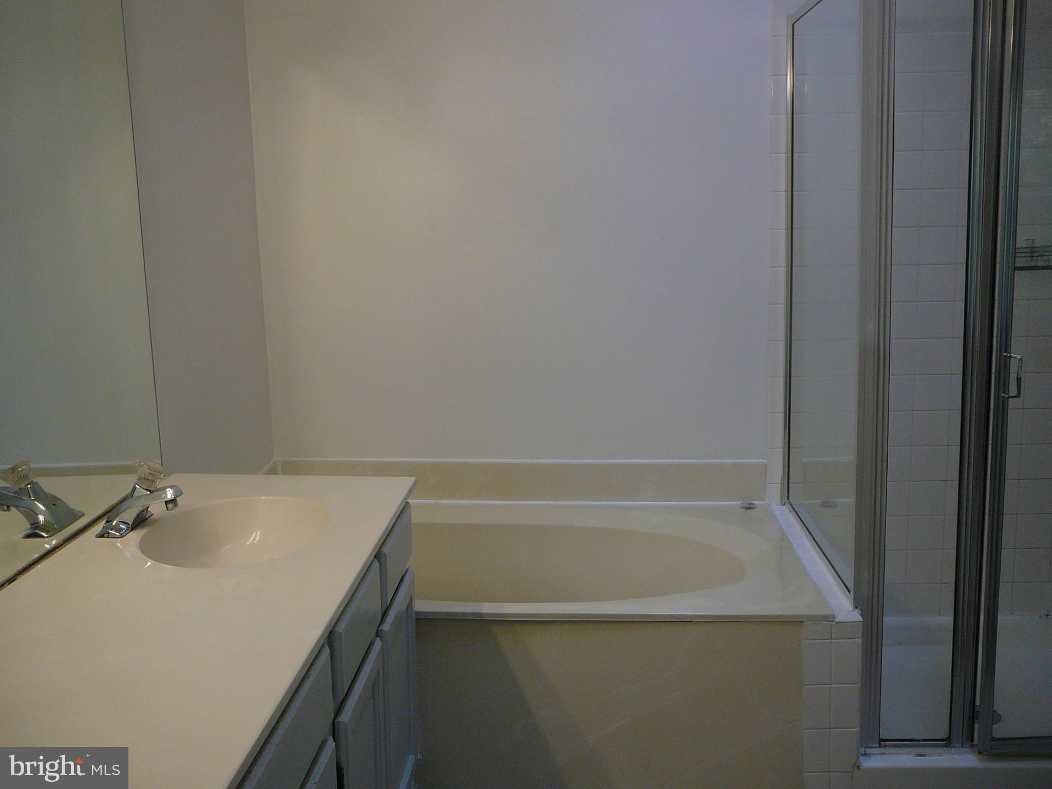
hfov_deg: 52.6
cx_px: 526
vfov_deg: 40.7
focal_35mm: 35
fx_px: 1064
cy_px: 394
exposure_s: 1/60
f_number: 2.8
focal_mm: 5.2
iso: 100
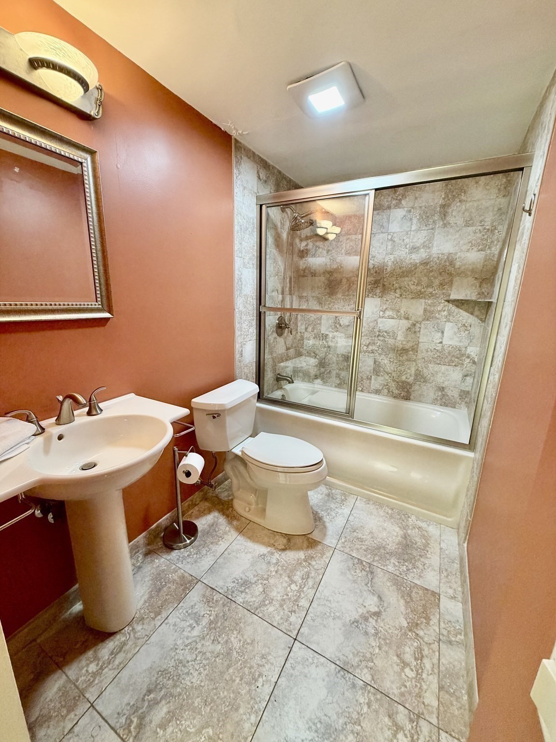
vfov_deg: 102.1
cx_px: 278
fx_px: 300
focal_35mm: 14
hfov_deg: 85.7
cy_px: 371
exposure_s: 1/60
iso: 200
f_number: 2.2
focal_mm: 2.22
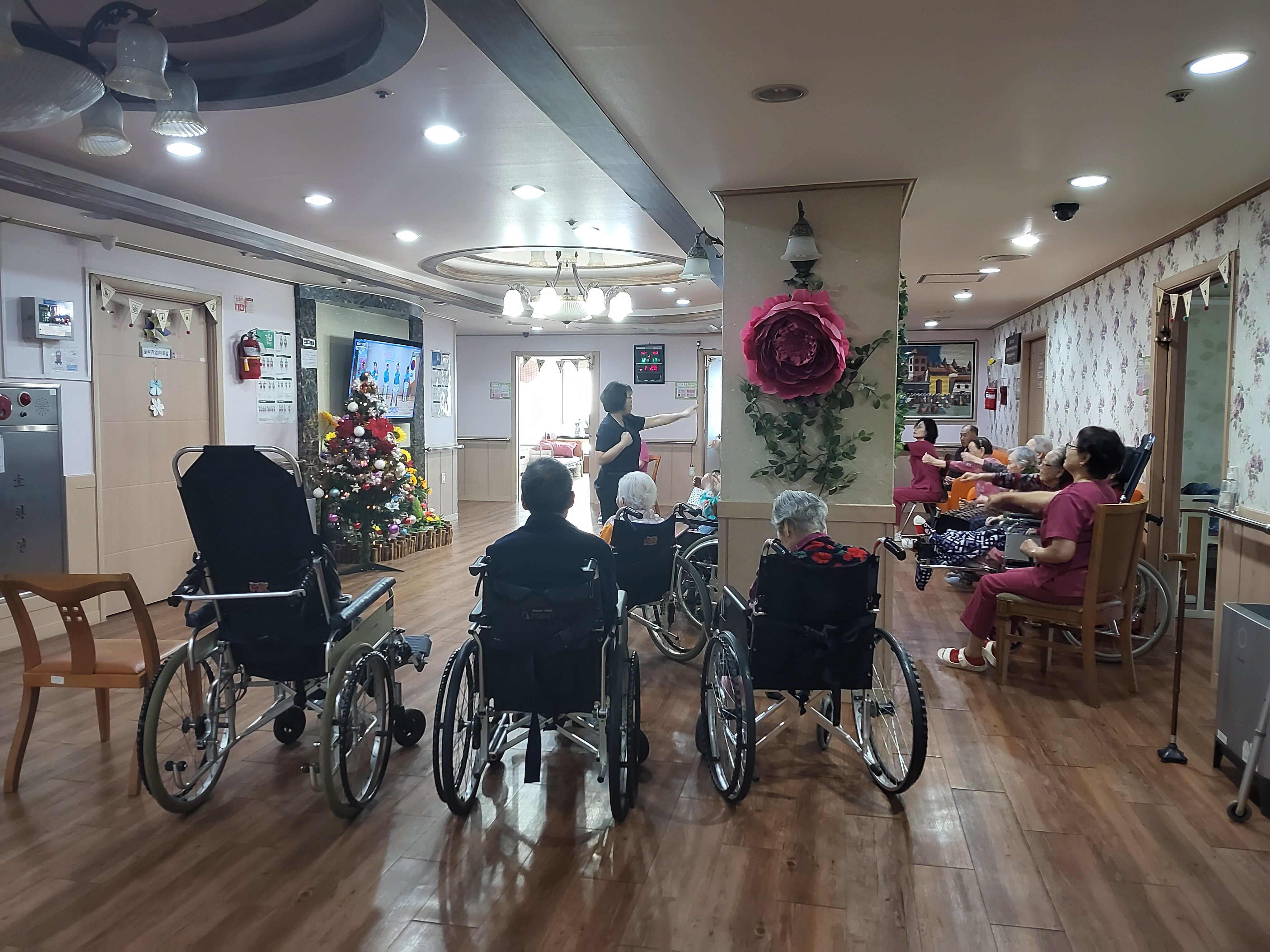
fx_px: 954
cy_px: 476
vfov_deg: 53.1
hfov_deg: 67.3
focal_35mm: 26
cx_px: 635
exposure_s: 1/40
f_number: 1.8
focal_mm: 3.98
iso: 250
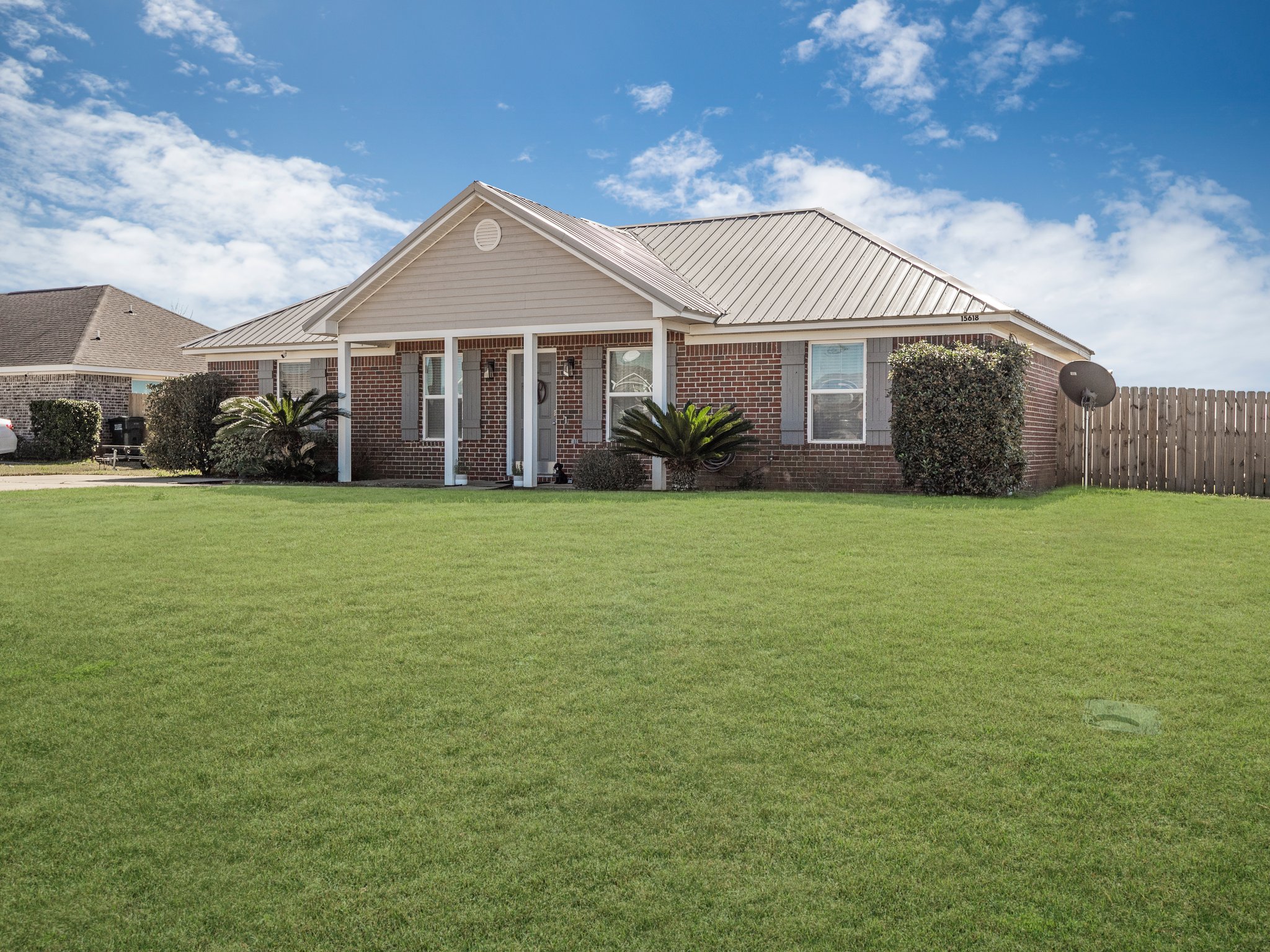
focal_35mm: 32
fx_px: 1174
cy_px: 476
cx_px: 635
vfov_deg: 44.2
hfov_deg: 56.8
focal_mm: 16
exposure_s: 1/5000
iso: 320
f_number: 2.5
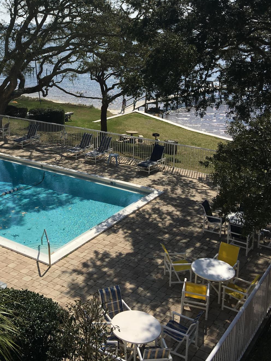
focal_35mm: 44
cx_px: 69
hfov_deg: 32.3
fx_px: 459
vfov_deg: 42.1
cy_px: 109
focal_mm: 4.15
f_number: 2.2
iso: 25
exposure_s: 1/3205
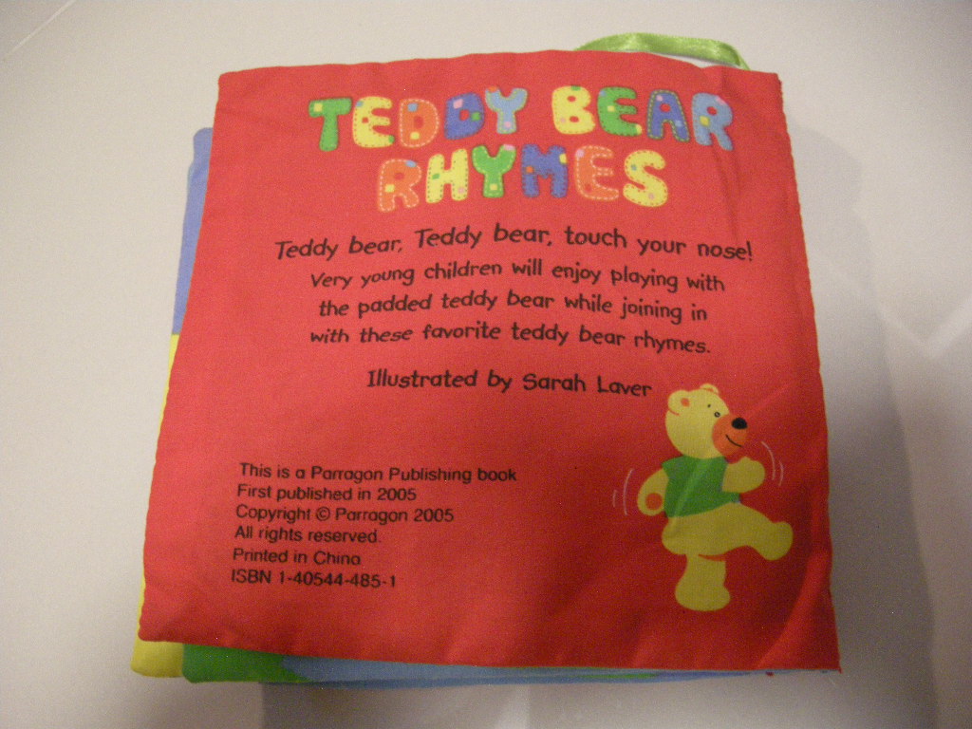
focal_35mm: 35
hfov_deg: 52.6
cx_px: 486
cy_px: 364
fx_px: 983
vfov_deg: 40.7
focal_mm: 7.5
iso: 601
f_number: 2.7
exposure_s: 1/8
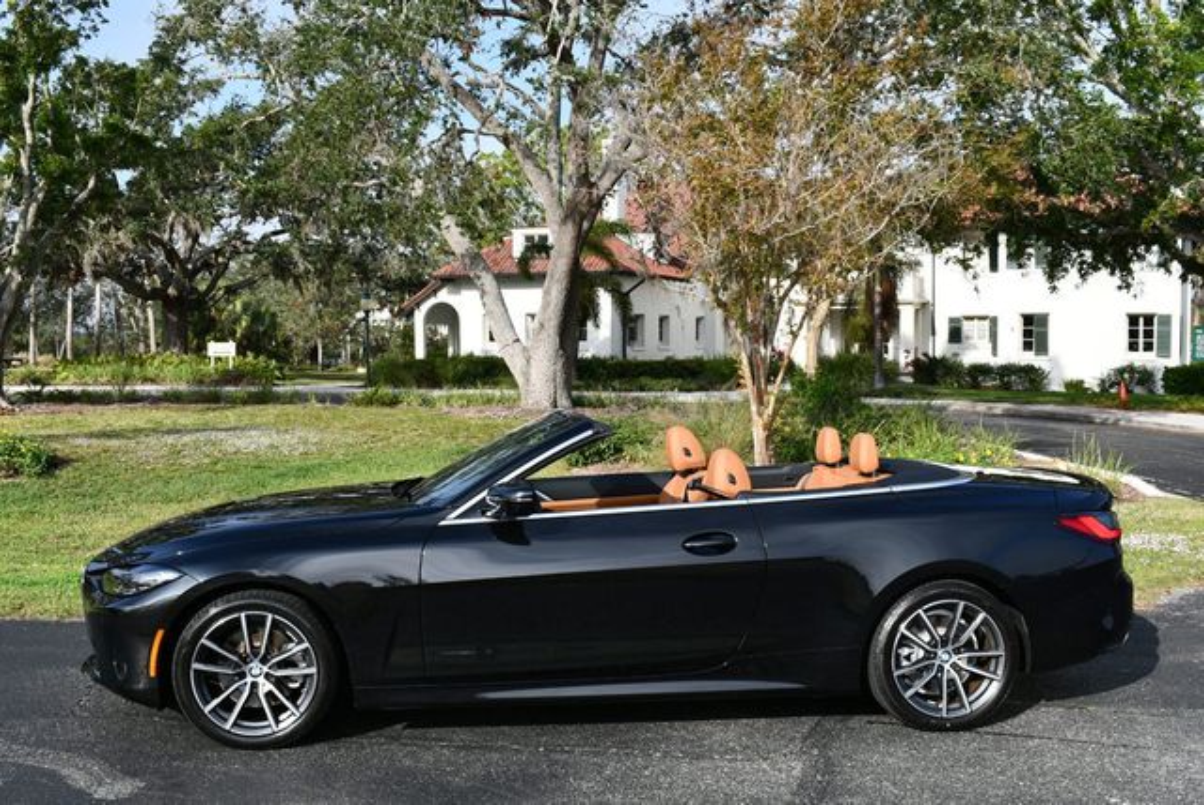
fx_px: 1339
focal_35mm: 40
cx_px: 602
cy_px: 402
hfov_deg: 48.4
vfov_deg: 33.5
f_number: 8
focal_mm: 20
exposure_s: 1/250
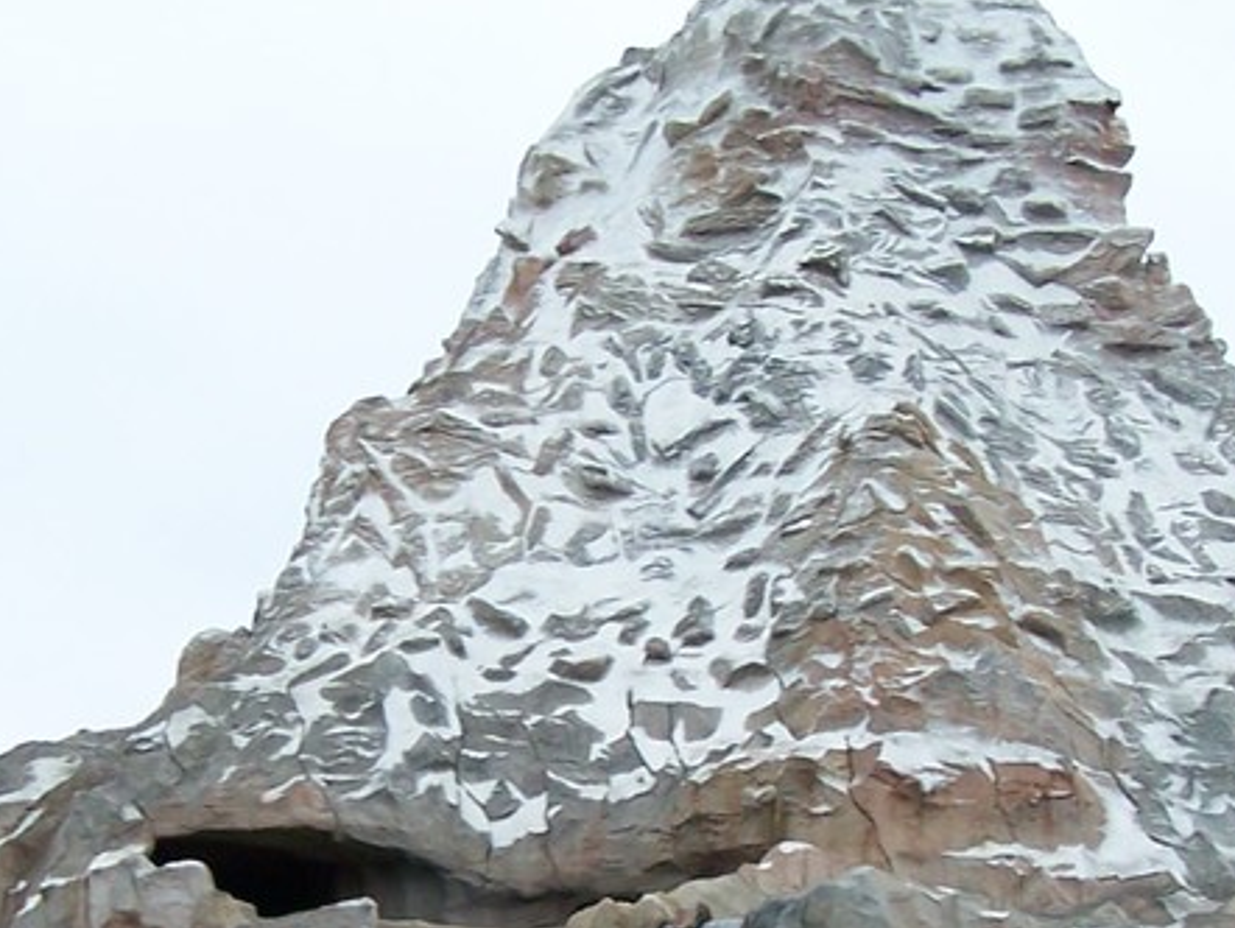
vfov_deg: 13.4
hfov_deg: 17.9
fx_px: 3927
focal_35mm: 110
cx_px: 562
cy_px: 823
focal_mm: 6.3
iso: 80
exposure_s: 1/400
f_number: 2.8
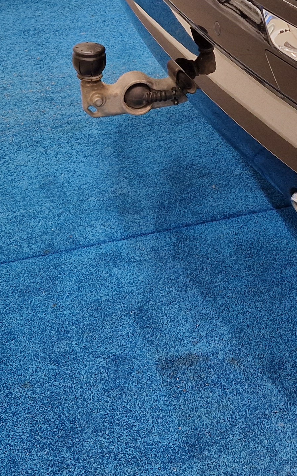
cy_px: 107
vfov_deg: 29.6
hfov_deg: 19.0
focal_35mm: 68
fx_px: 881
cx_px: 238
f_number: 1.8
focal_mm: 5.4
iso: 125
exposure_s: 1/100
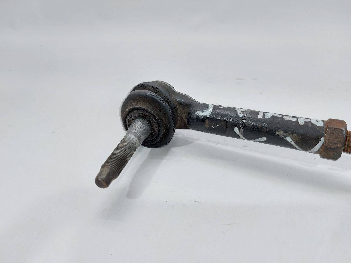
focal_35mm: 24
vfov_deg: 56.8
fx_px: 243
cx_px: 176
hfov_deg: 71.6
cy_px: 132
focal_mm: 5.23
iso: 80
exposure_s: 1/50
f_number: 1.8
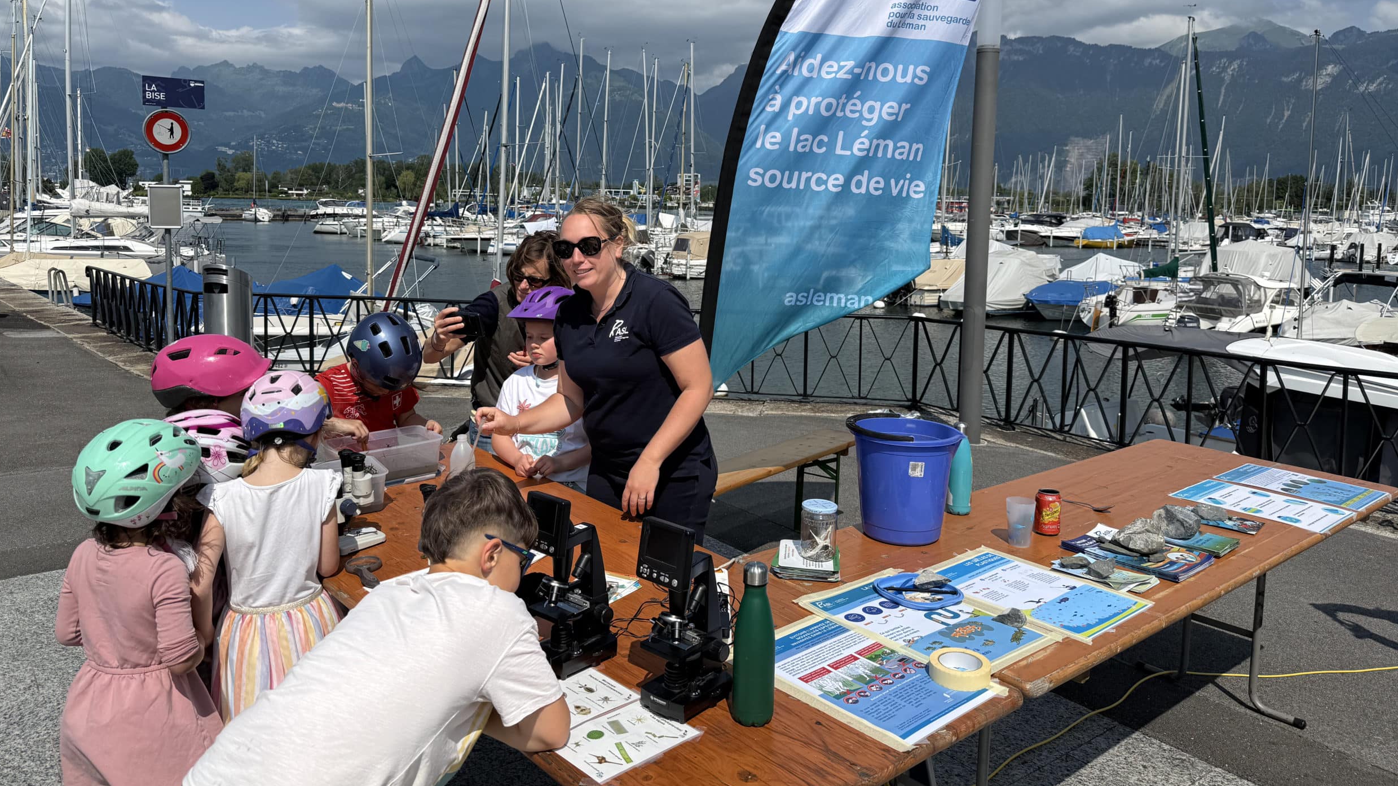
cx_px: 695
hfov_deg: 69.9
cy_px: 286
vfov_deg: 42.5
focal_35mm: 27
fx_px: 1001
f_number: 1.78
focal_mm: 6.76
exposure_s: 1/9091
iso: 80
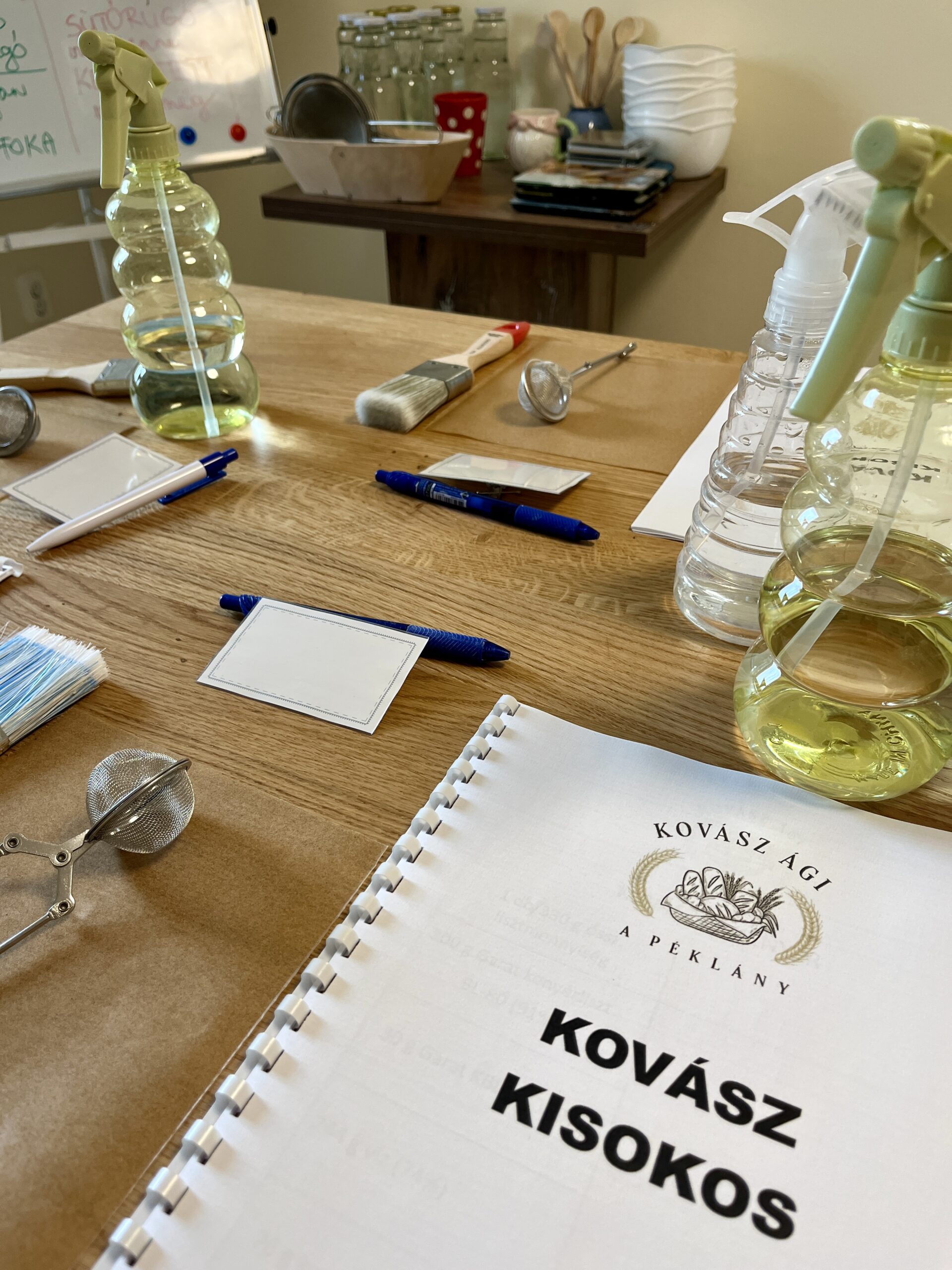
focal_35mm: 26
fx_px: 953
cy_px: 635
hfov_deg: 53.1
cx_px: 476
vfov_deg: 67.3
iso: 100
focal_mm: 5.1
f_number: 1.6
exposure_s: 1/100
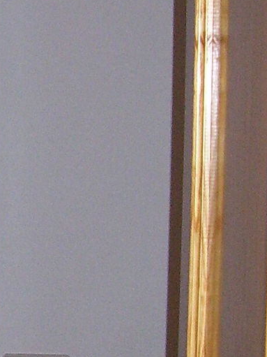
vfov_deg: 13.7
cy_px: 355
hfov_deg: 10.1
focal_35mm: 142
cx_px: -153
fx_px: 1461
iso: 200
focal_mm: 5.6
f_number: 2.7
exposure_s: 1/60
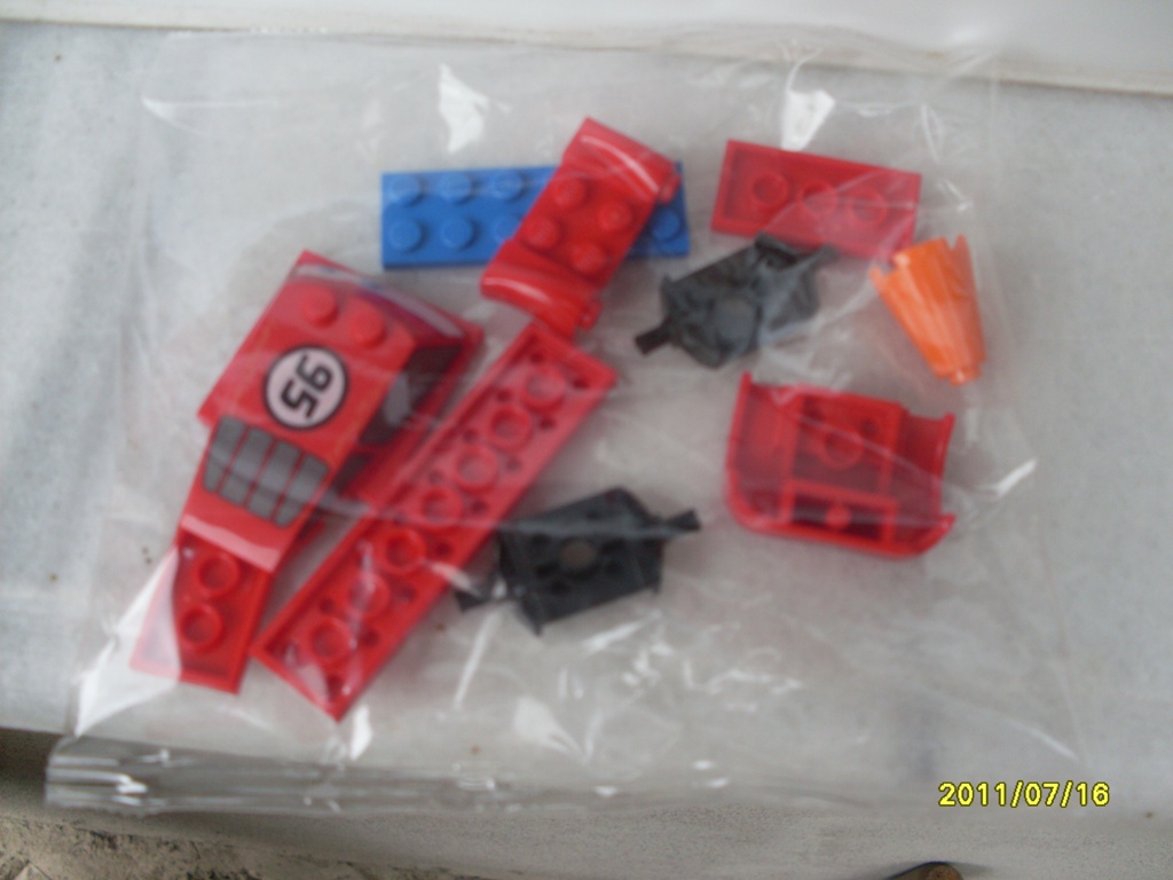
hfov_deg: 49.0
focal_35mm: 38
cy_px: 440
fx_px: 1288
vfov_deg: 37.7
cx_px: 586
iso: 100
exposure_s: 1/90
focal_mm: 6.3
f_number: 2.8
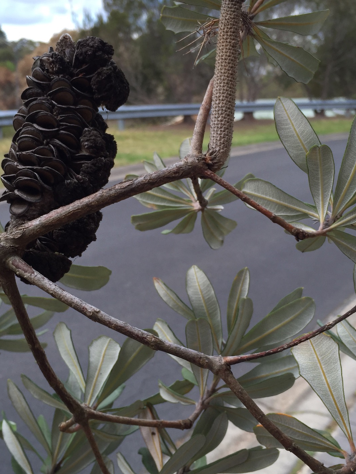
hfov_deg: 34.3
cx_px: 159
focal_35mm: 42
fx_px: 576
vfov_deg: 44.8
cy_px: 231
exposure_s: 1/507
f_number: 2.2
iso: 32
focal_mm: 4.15
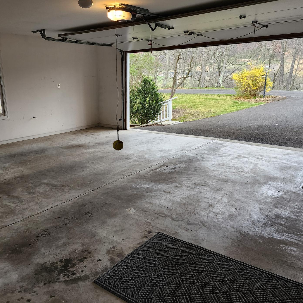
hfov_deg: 53.3
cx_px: 108
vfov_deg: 54.0
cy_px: 153
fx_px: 297
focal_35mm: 30
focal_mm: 6.4
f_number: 1.8
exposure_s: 1/120
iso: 100
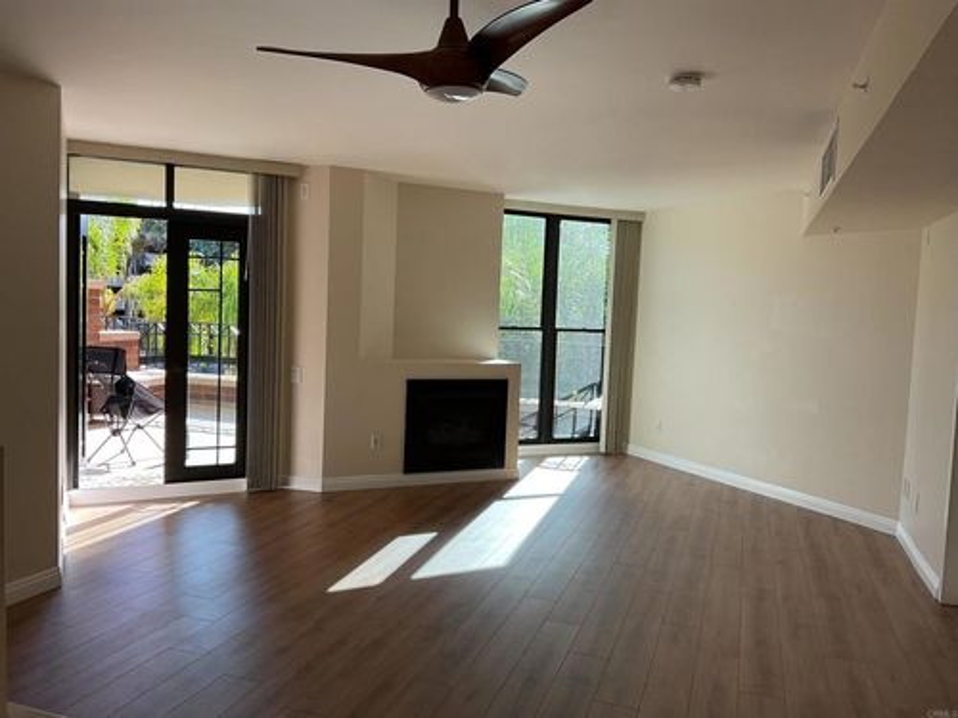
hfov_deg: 61.7
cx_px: 479
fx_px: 803
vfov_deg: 48.2
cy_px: 359
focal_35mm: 29
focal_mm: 3
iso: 16
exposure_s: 1/133
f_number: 1.8
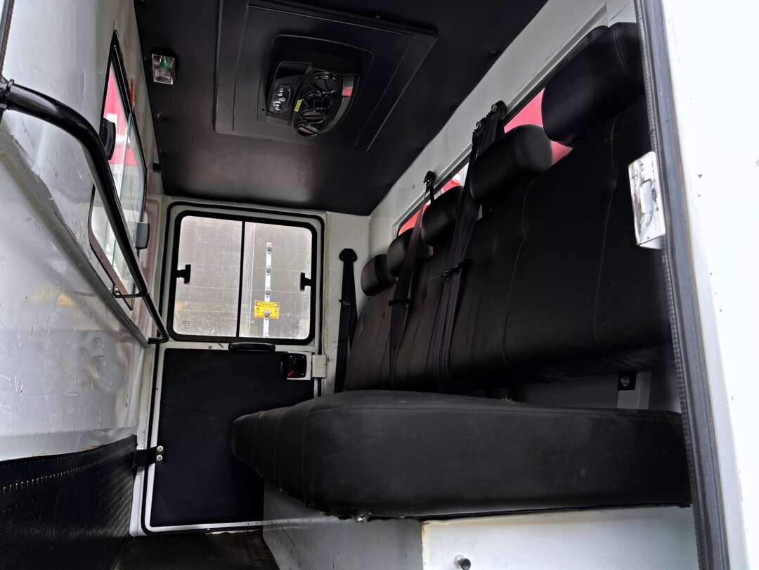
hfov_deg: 67.3
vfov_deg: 53.1
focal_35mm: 26
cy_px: 285
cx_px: 380
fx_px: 570
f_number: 1.6
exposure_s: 1/121
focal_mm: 5.1
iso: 50
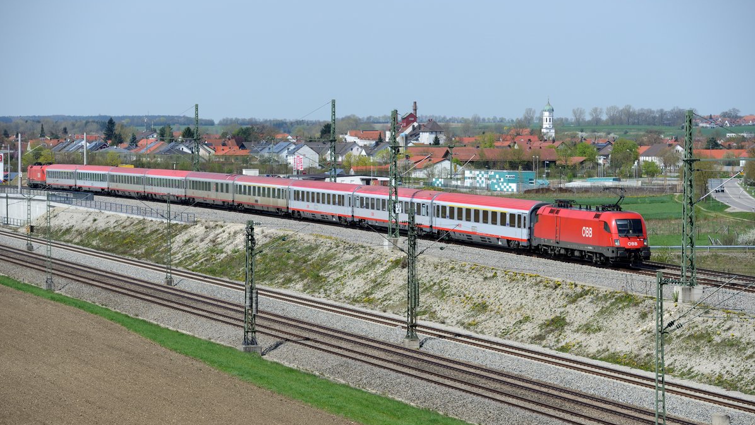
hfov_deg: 15.1
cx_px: 378
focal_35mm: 142
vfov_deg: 8.5
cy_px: 245
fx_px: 2843
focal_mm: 135
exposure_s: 1/1600
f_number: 6.3
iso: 200
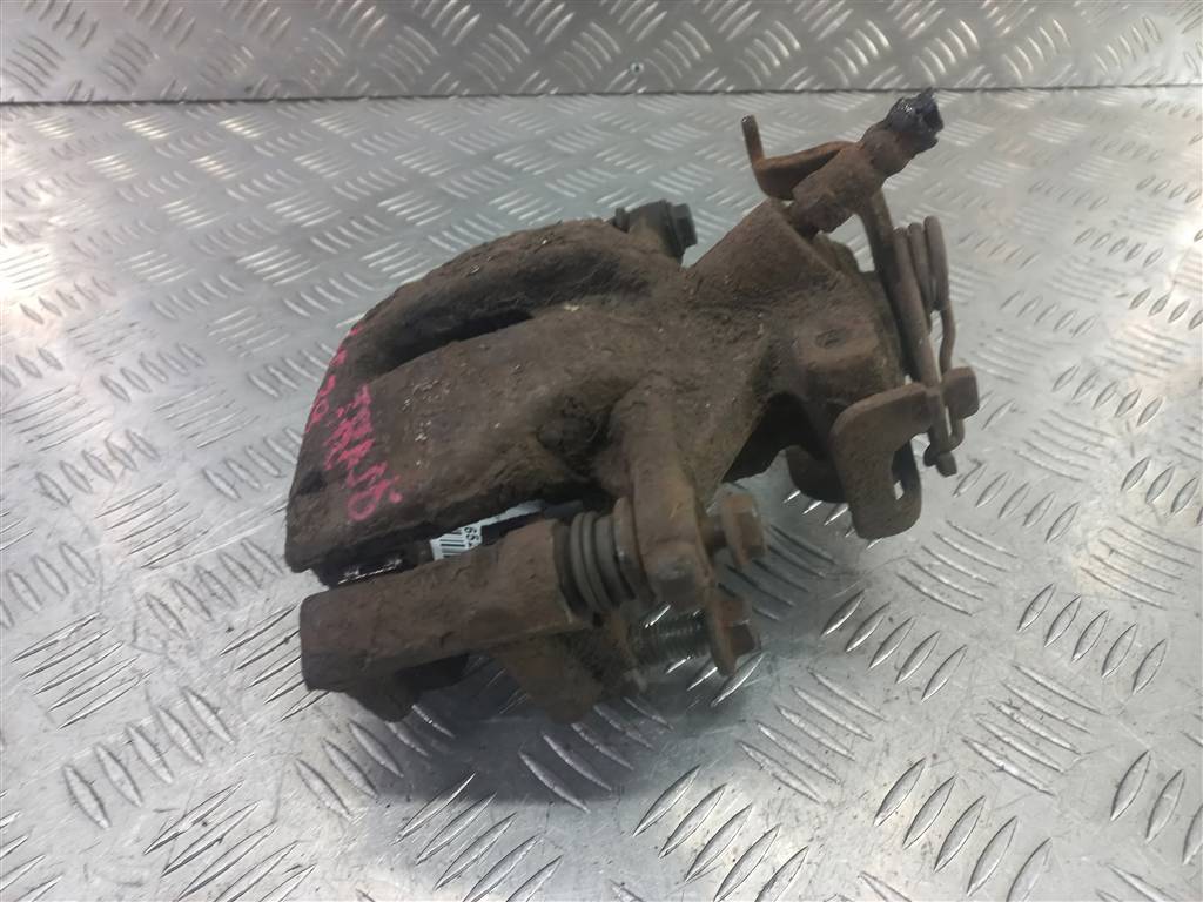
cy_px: 451
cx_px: 602
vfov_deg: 54.9
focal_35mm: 25
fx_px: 869
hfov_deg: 69.4
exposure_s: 1/50
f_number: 1.8
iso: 80
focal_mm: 4.6
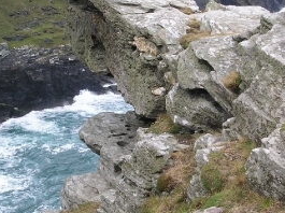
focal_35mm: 86
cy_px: 110
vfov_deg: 17.1
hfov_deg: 22.7
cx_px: 179
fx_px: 707
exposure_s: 1/125
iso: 100
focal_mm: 7.8
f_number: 5.6
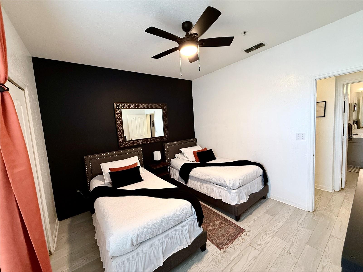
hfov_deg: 102.1
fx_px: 147
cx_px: 182
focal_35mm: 14
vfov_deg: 85.7
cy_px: 136
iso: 400
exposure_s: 1/60
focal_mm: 2.22
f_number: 2.2
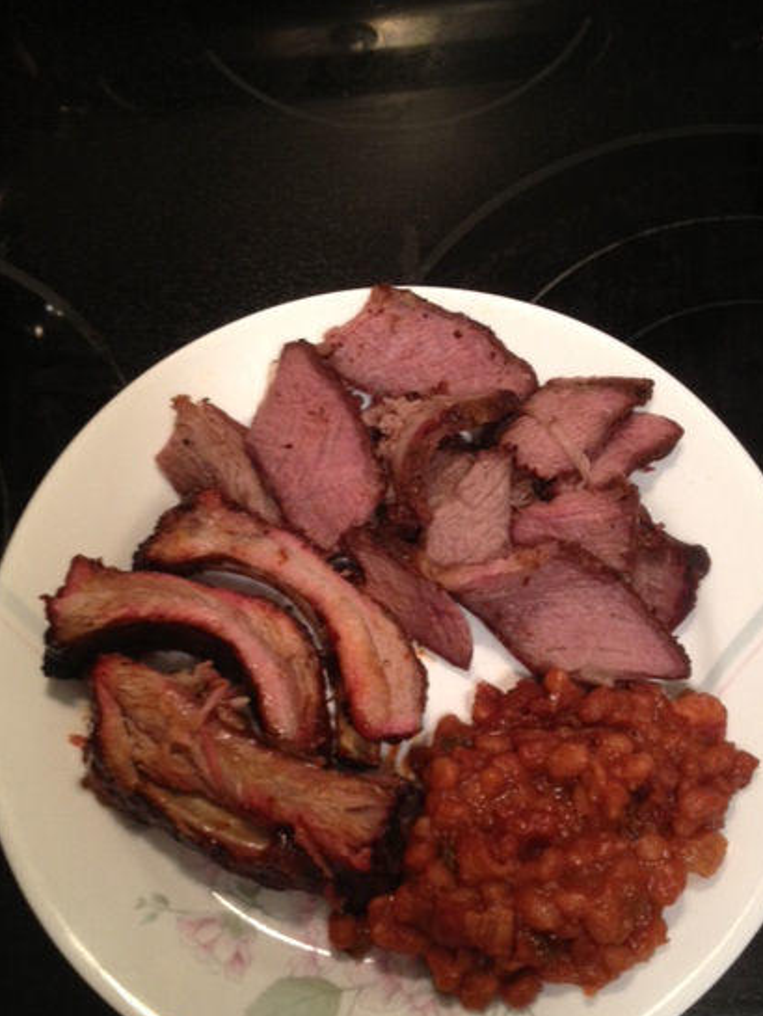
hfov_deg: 35.1
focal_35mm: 41
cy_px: 588
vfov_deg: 45.6
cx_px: 430
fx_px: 1204
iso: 160
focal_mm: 4.28
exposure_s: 1/20
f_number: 2.4
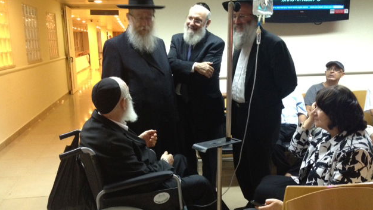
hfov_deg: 51.6
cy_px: 114
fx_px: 386
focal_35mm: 39
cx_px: 184
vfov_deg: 30.4
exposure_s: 1/20
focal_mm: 4.28
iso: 400
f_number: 2.4
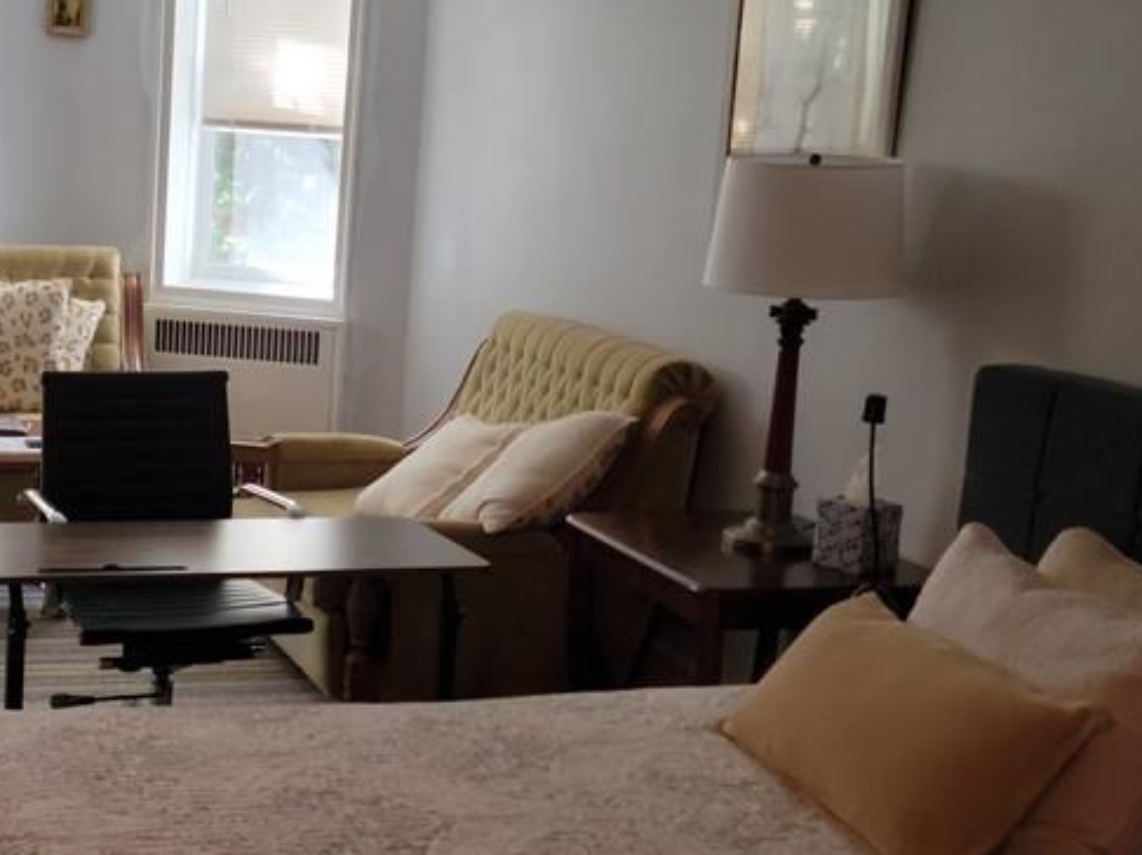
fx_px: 1945
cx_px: 174
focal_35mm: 59
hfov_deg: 31.6
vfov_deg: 24.8
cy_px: 467
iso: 250
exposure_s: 1/40
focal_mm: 5.9
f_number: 2
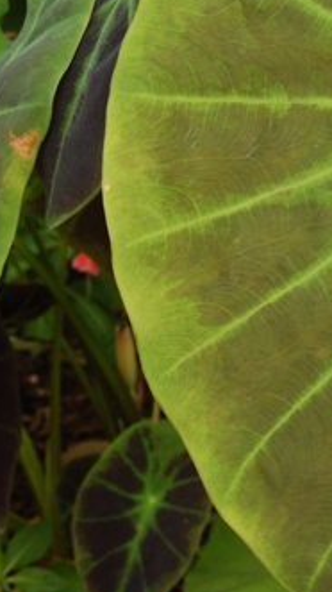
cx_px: 369
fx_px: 1331
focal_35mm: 85
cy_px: 188
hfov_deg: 13.9
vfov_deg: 24.9
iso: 280
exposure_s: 1/60
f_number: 8
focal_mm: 28
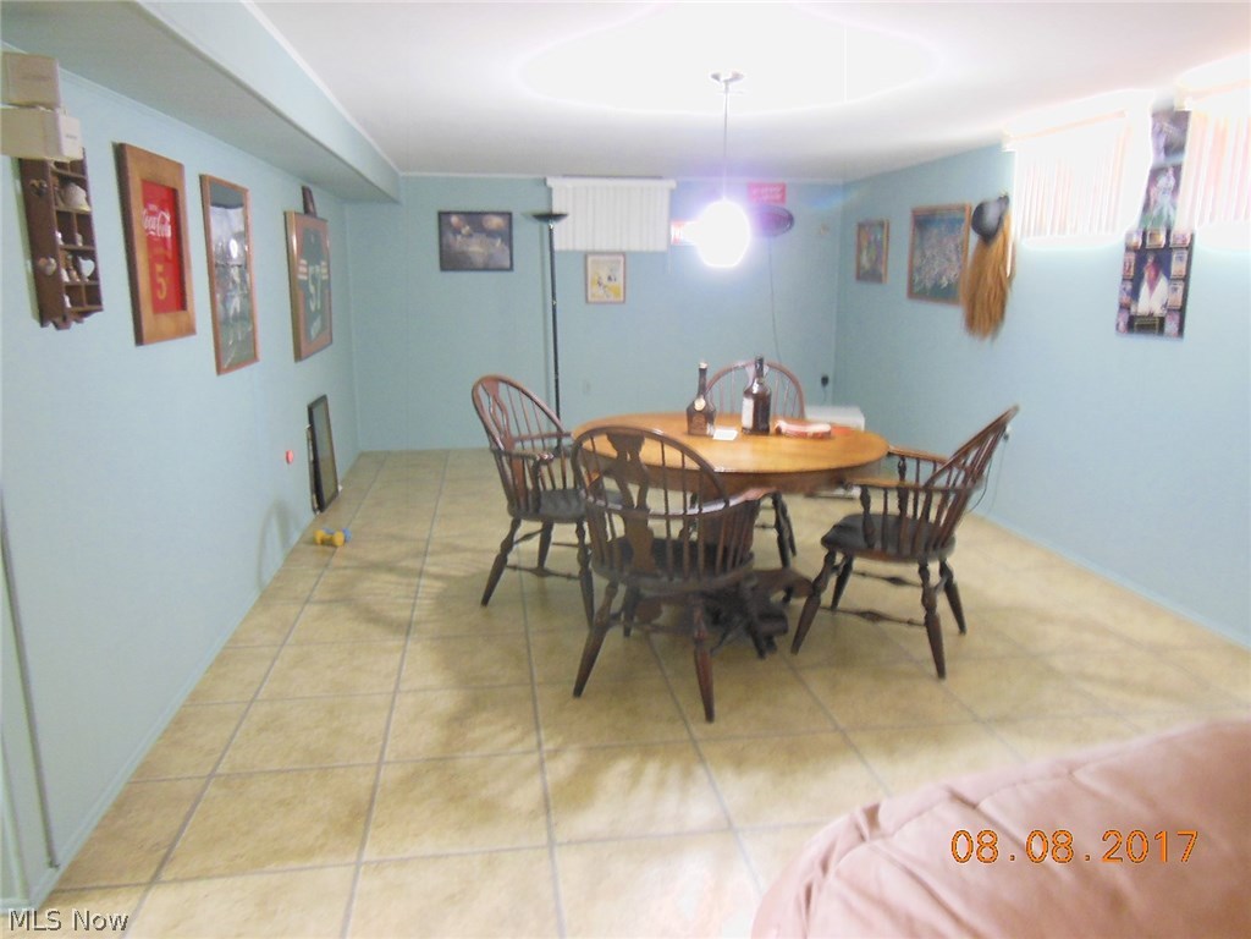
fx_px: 903
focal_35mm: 25
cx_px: 626
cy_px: 470
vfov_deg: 54.9
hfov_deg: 69.4
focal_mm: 4.5
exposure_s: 1/3
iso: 400
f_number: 3.5
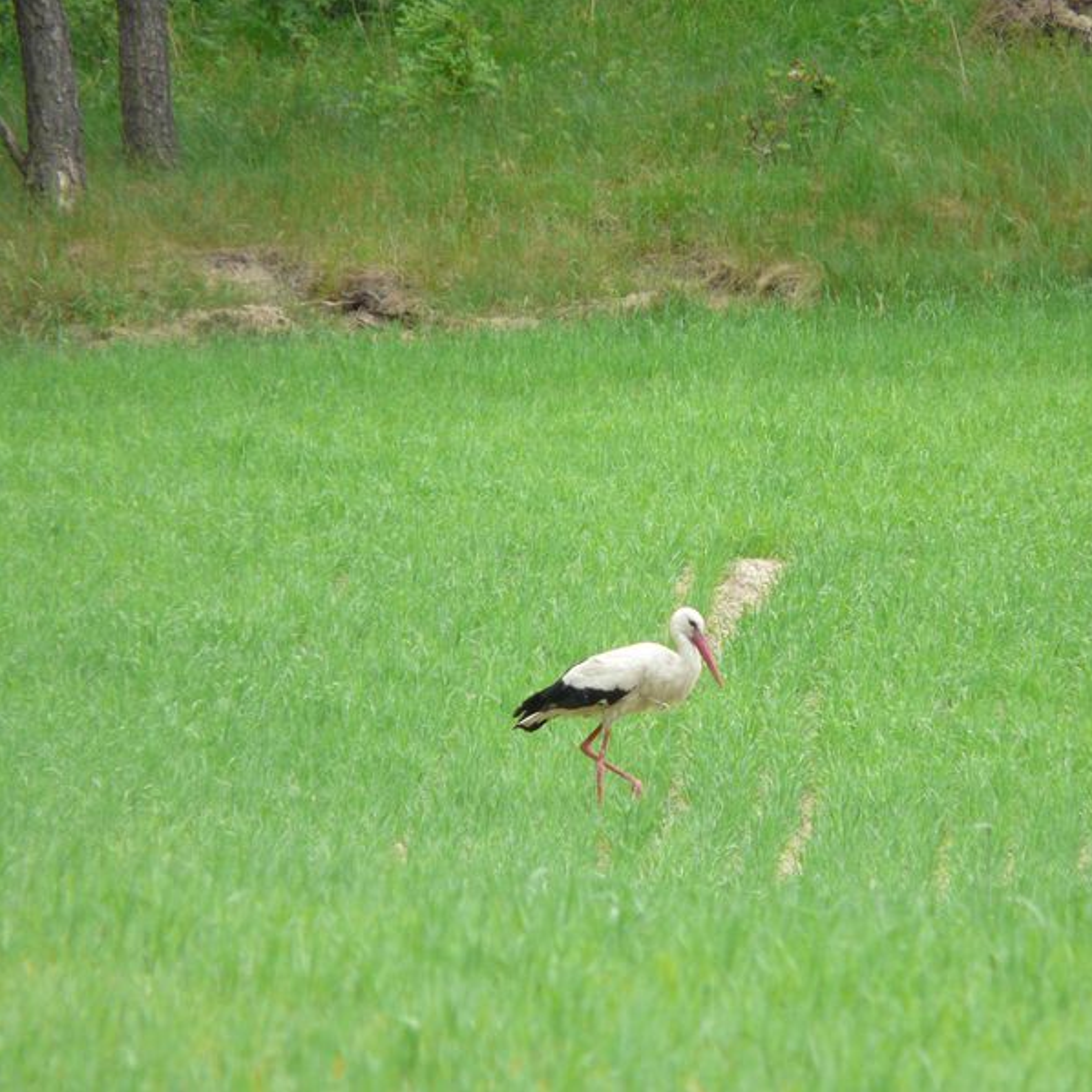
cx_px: 729
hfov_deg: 2.9
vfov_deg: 2.9
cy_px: 546
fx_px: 21271
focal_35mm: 596
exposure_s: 1/320
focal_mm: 82.8
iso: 200
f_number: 4.2
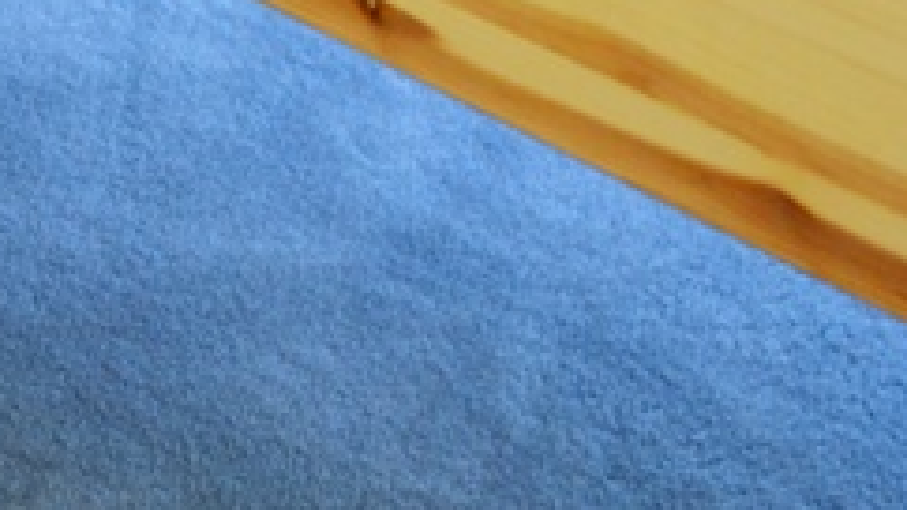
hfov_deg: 19.6
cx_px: -71
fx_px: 2525
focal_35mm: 105
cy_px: -368
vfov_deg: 10.9
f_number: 3.5
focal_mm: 18
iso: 800
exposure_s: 1/50
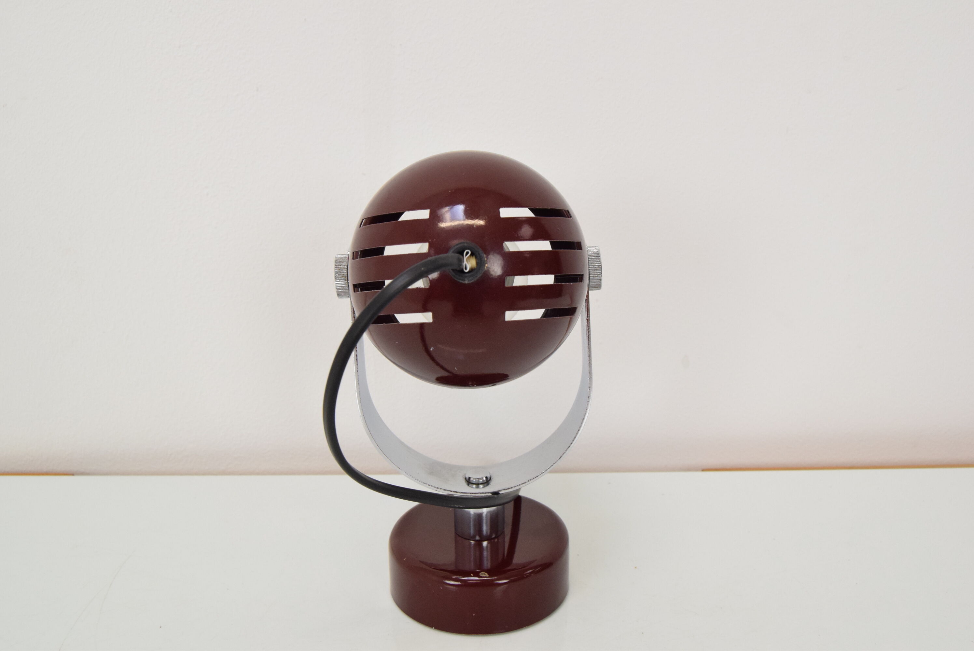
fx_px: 975
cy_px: 326
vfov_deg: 36.9
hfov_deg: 53.1
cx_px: 487
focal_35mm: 36
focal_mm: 24
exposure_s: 1/250
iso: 1600
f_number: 8
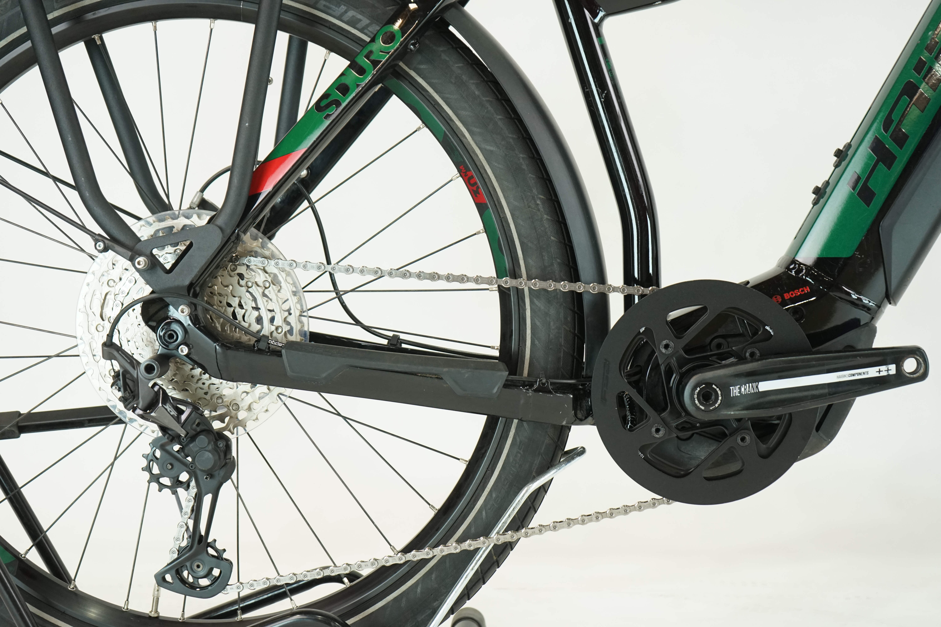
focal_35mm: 50
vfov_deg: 27.0
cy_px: 314
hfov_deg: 39.6
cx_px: 470
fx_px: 1307
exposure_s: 1/200
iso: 1600
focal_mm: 50
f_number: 5
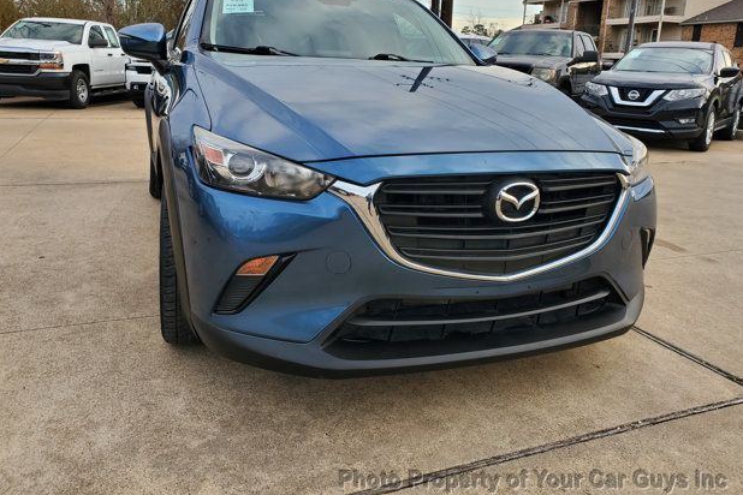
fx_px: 578
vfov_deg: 46.3
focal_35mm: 28
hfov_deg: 65.5
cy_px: 216
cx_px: 382
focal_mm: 4.3
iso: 50
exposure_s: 1/227
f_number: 2.4
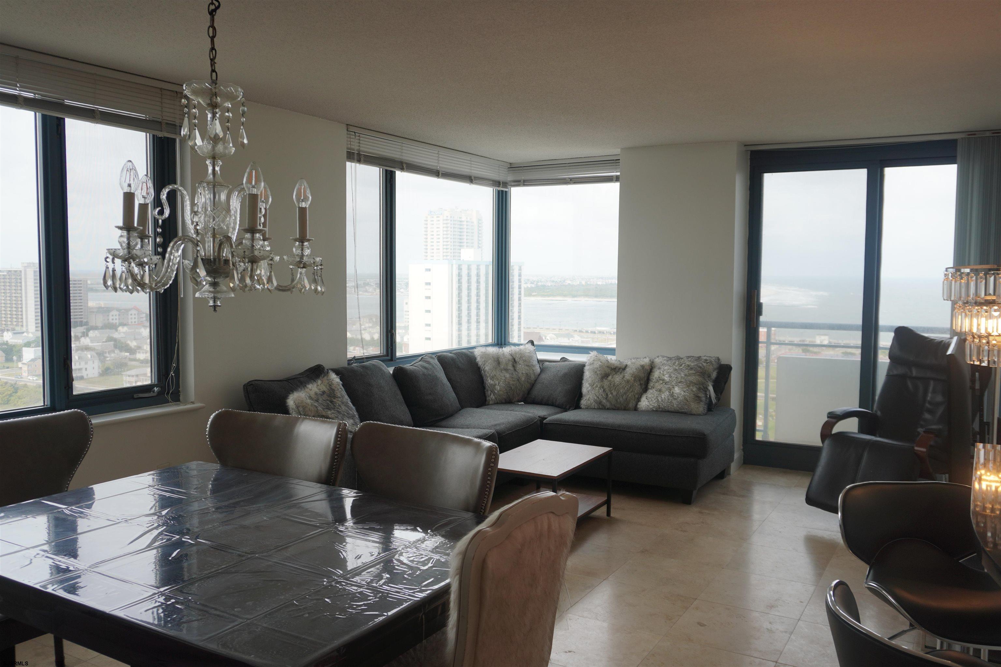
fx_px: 834
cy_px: 334
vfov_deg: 43.6
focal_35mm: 30
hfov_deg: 61.9
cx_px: 500
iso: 100
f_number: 5.6
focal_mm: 20
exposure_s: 1/125
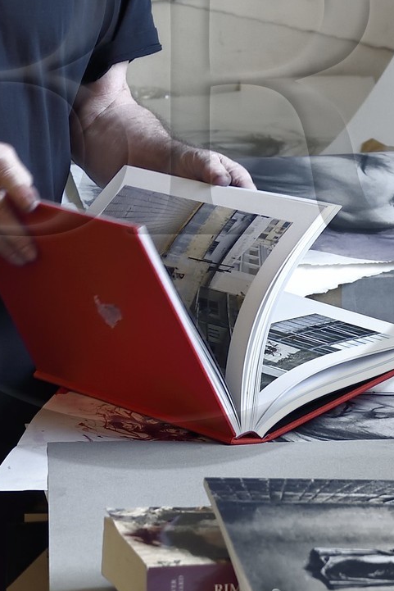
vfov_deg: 11.8
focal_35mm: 173
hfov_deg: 7.9
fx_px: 2838
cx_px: 147
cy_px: 84
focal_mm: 52
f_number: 5.6
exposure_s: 1/25
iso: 1600
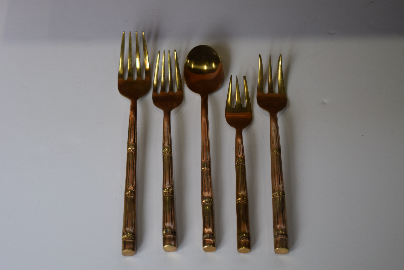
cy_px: 135
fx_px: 876
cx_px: 202
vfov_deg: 17.5
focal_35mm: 78
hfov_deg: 26.0
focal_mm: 52
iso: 400
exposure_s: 1/100
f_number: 5.6
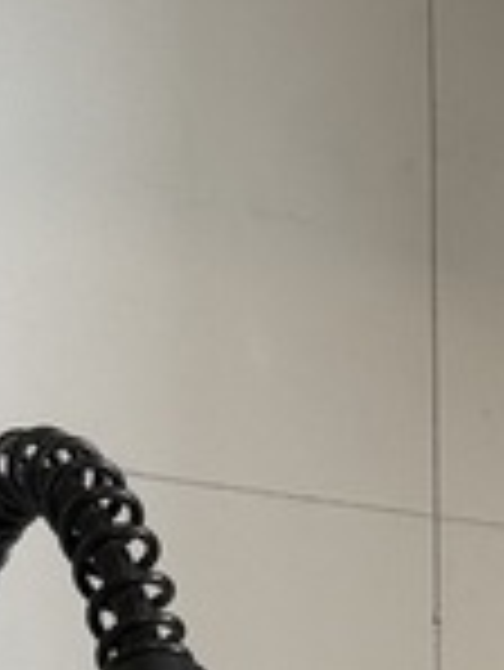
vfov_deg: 10.6
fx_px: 3373
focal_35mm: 174
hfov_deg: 8.2
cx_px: 994
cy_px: 1255
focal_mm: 6.76
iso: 64
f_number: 1.78
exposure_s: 1/120
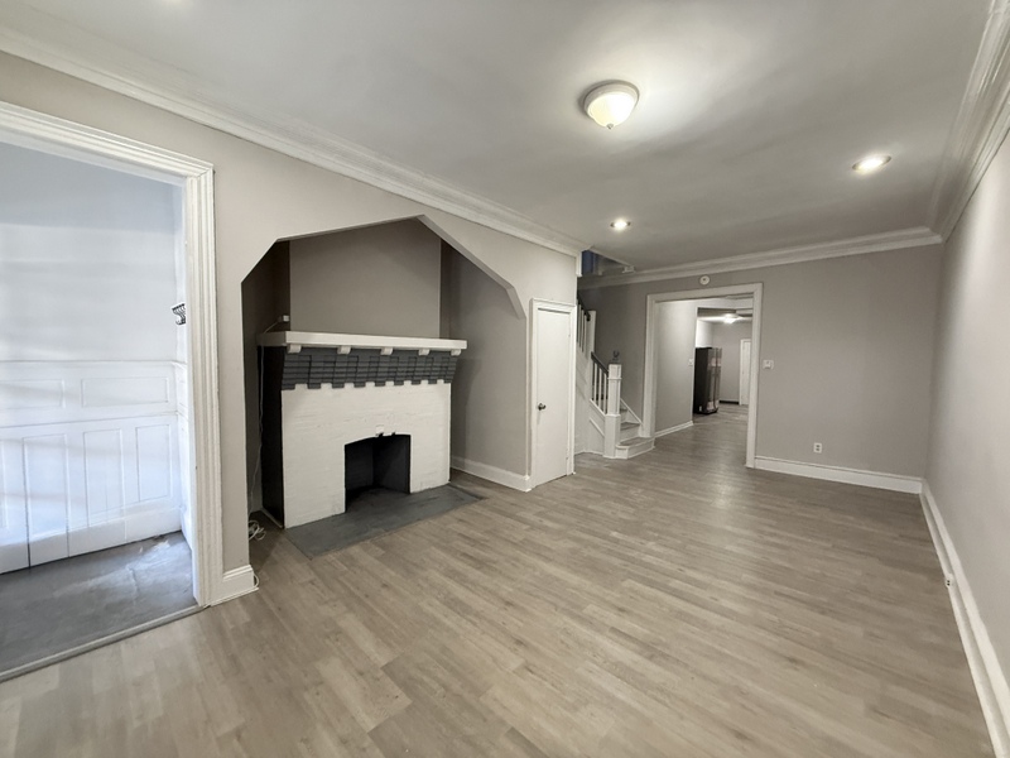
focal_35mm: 14
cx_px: 505
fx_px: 408
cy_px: 379
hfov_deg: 102.1
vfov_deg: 85.7
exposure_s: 1/60
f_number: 2.2
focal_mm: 2.22
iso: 500
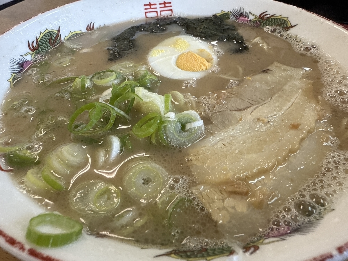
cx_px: 174
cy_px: 130
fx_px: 251
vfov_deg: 54.9
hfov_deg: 69.4
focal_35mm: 25
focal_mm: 2.22
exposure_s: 1/120
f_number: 2.2
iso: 160
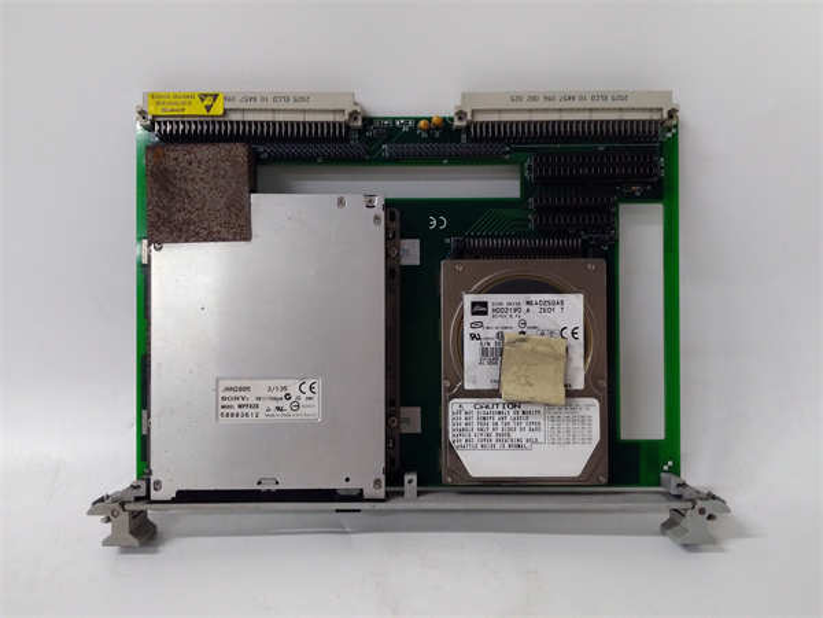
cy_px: 309
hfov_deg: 65.3
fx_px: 642
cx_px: 412
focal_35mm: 27
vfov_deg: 51.4
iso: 407
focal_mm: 3.79
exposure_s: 1/33
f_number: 2
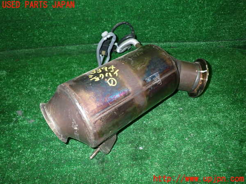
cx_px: 123
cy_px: 92
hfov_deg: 69.4
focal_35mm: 25
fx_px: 178
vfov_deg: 54.9
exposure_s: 1/30
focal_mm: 4.5
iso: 500
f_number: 5.6
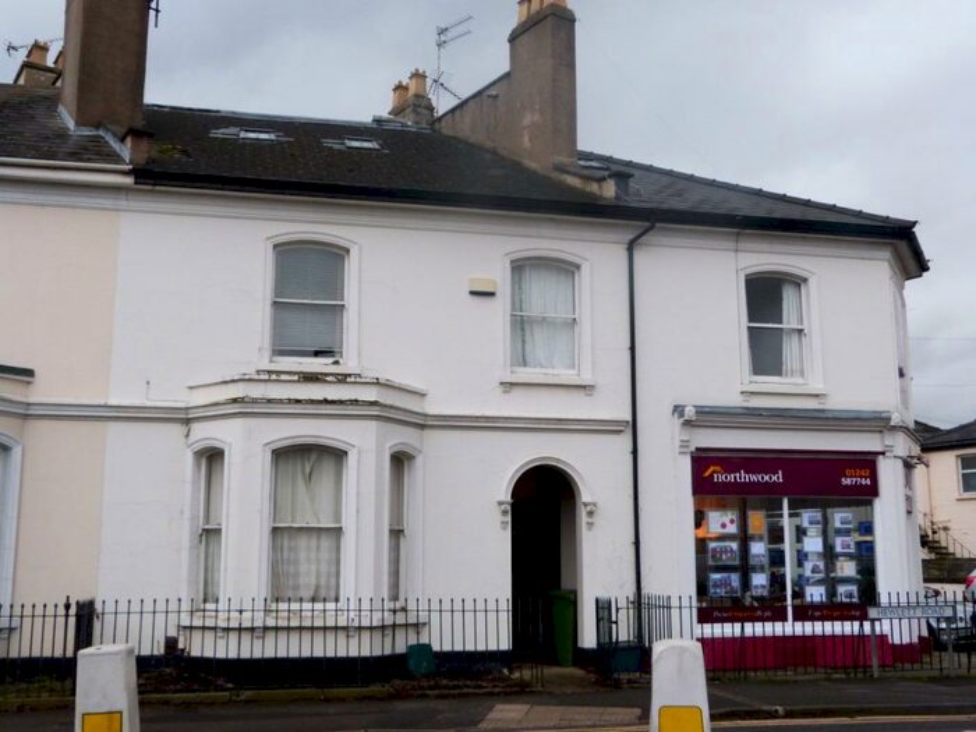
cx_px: 488
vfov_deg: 37.7
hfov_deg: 49.0
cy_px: 366
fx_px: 1071
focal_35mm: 38
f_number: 4
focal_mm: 6.7
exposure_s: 1/640
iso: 400
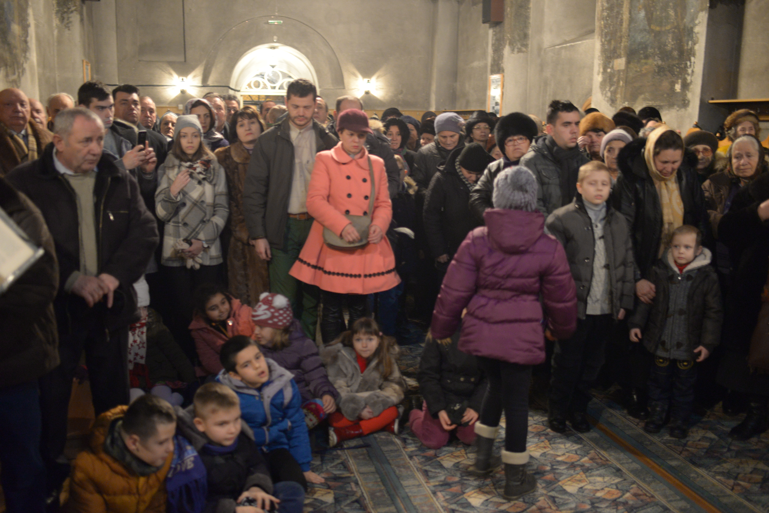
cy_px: 256
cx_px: 384
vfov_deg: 37.9
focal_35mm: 35
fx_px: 748
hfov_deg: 54.4
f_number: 1.8
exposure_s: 1/40
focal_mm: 35
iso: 2500
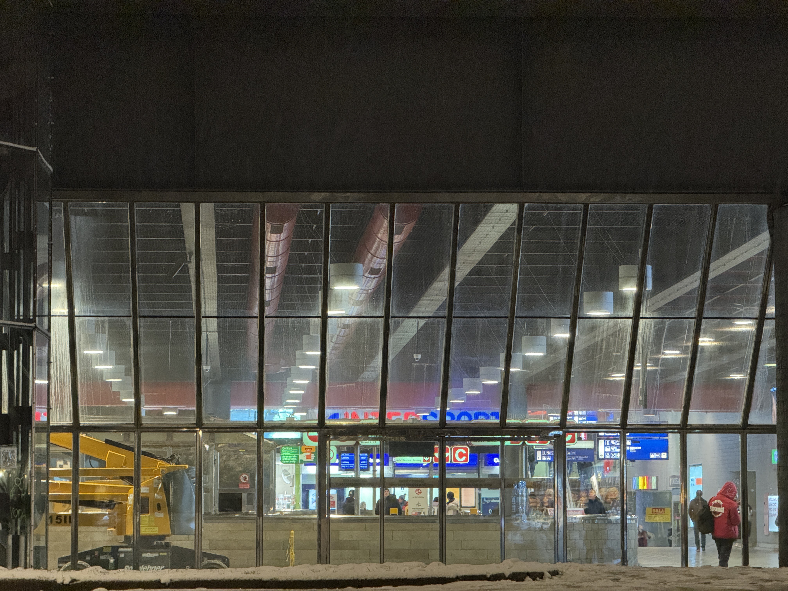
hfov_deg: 16.4
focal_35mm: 120
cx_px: 394
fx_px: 2732
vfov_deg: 12.3
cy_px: 296
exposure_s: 1/25
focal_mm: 15.66
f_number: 2.8
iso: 1250
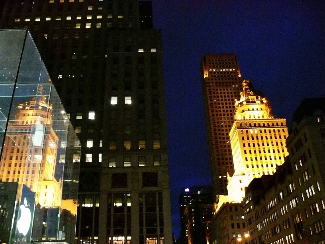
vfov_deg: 40.7
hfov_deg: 52.6
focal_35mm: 35
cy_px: 122
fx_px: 329
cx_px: 162
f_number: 2.8
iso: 800
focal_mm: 7.4
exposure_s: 1/20
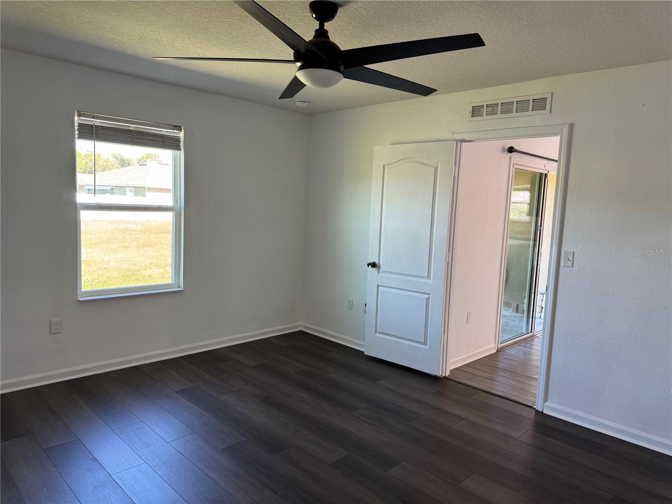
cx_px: 336
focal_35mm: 24
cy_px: 252
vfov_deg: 56.8
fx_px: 466
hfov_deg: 71.6
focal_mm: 6.76
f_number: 1.78
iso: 200
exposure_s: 1/120
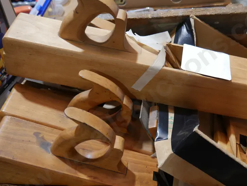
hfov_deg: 41.8
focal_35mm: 45
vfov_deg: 32.2
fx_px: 321
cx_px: 152
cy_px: 97
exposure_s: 1/60
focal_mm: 16
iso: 320
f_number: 3.6
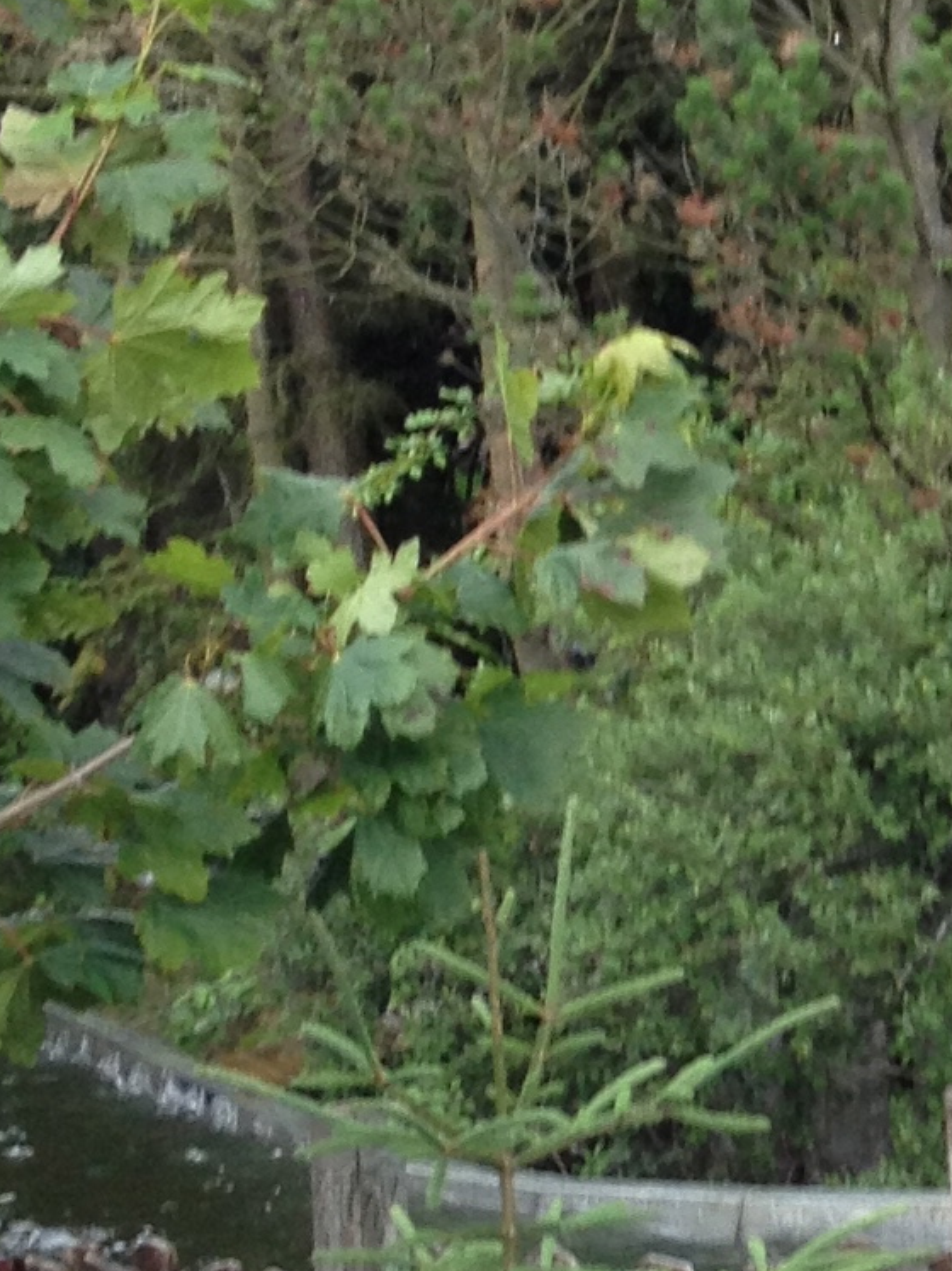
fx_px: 5612
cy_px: 757
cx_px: 1663
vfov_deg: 12.9
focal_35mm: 153
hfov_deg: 9.3
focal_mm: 4.28
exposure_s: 1/120
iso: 64
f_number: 2.4
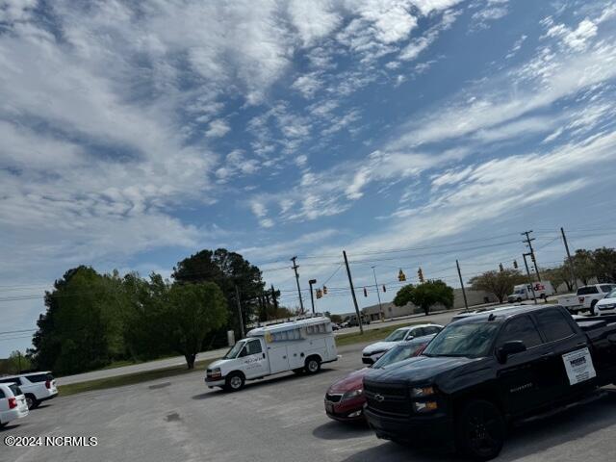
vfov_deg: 56.8
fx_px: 427
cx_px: 308
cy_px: 231
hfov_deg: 71.6
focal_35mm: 24
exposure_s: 1/15152
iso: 80
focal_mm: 6.76
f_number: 1.78
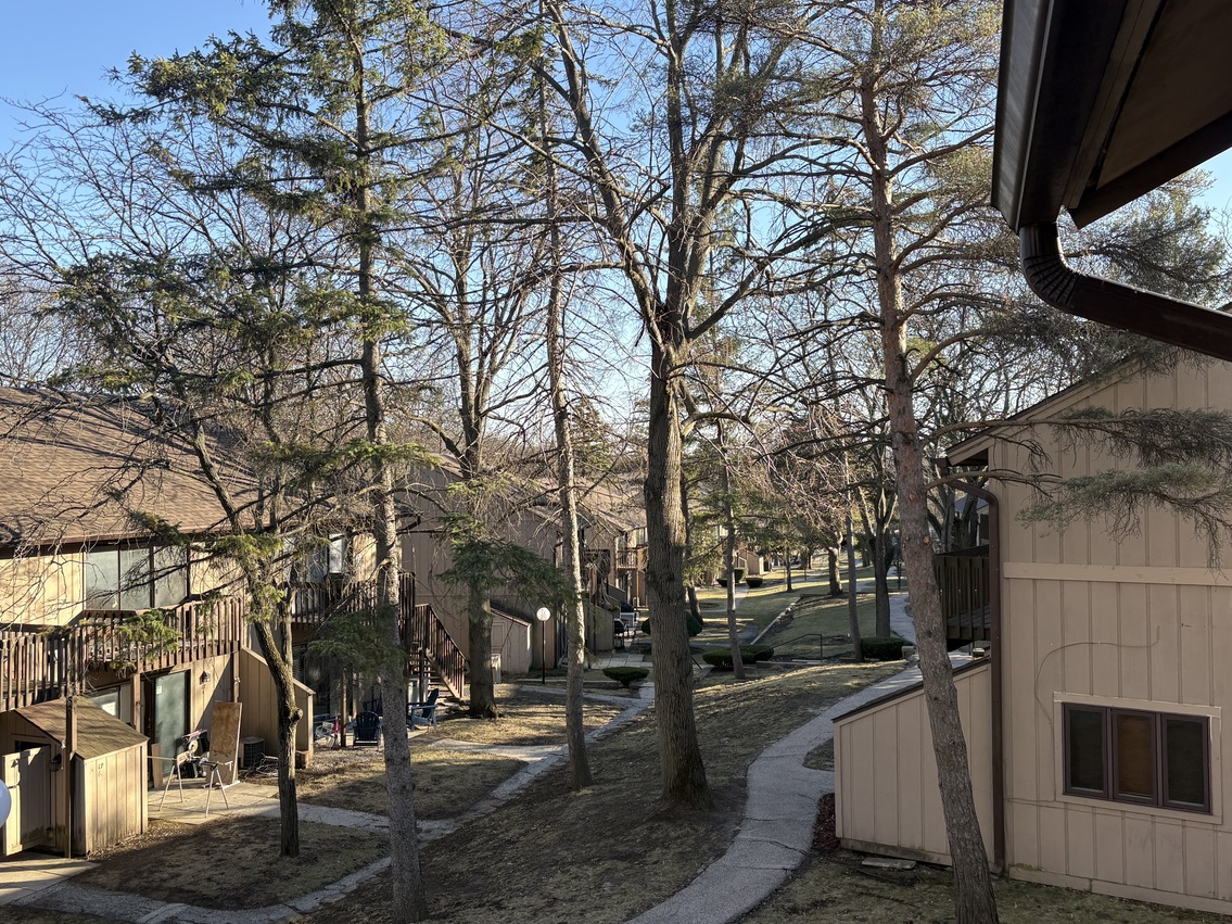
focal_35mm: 33
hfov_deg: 55.4
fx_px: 1174
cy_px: 451
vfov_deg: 42.9
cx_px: 618
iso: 50
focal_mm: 5.96
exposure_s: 1/756
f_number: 1.6
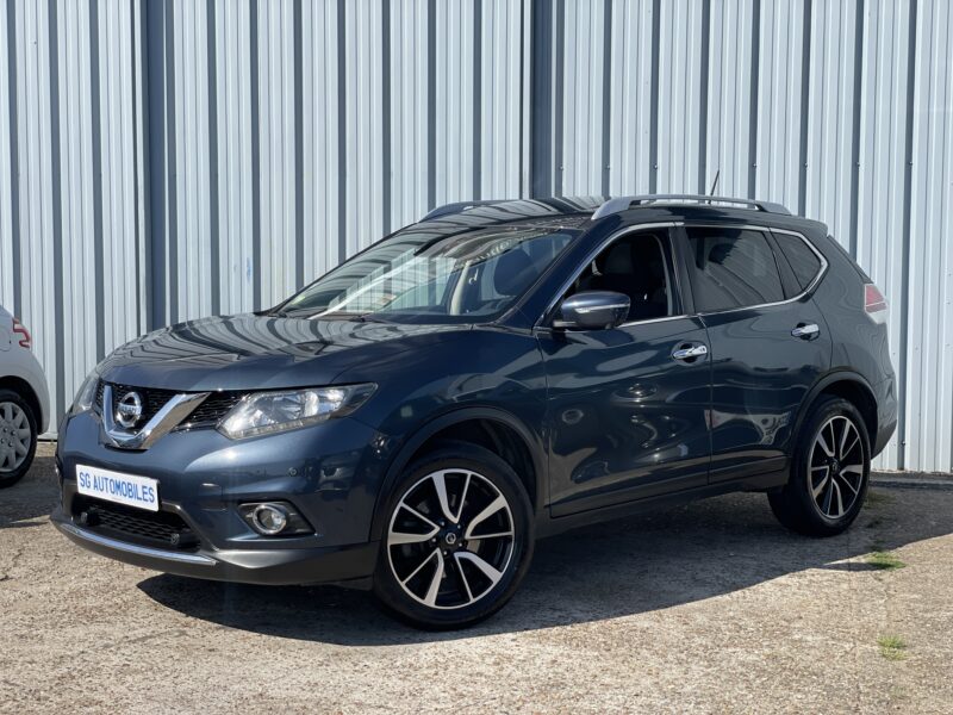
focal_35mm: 52
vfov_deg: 28.0
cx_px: 476
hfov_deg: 36.8
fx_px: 1432
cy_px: 358
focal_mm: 6
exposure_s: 1/1712
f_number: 2
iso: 32
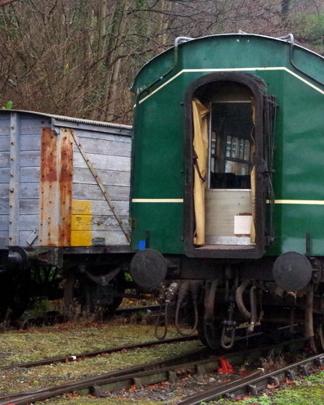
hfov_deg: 16.6
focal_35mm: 91
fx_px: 1091
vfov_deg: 21.0
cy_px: 191
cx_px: 311
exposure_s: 1/100
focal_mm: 40
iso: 5000
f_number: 8
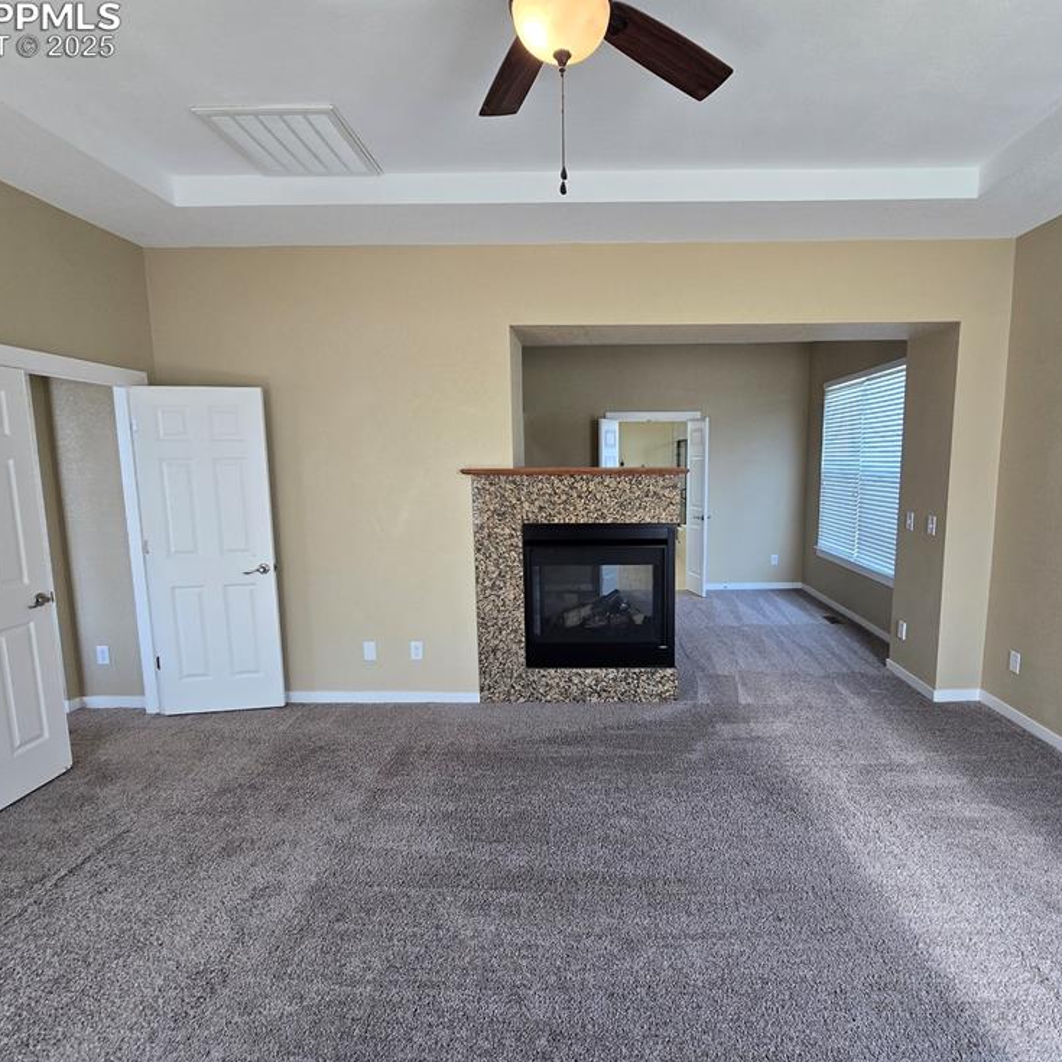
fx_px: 555
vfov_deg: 87.4
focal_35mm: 16
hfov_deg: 87.3
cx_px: 571
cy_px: 531
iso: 80
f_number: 2.2
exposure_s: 1/60
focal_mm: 2.2
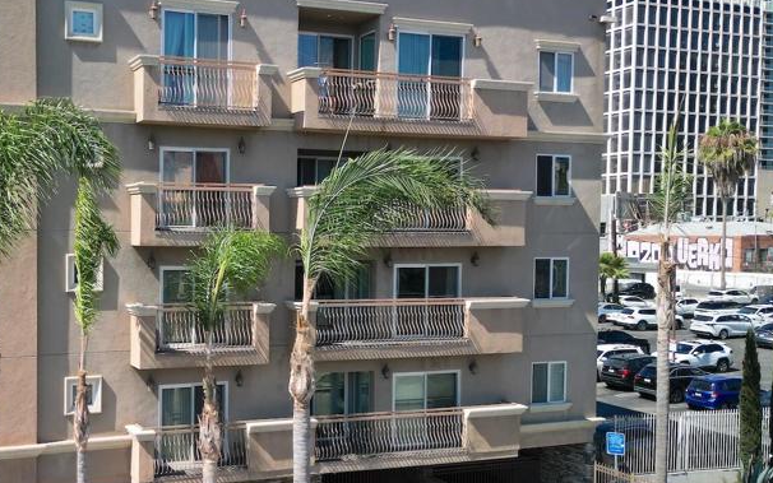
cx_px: 216
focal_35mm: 43
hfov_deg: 45.0
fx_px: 906
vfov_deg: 29.9
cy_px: 269
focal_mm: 6.72
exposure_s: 1/400
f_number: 1.7
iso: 150
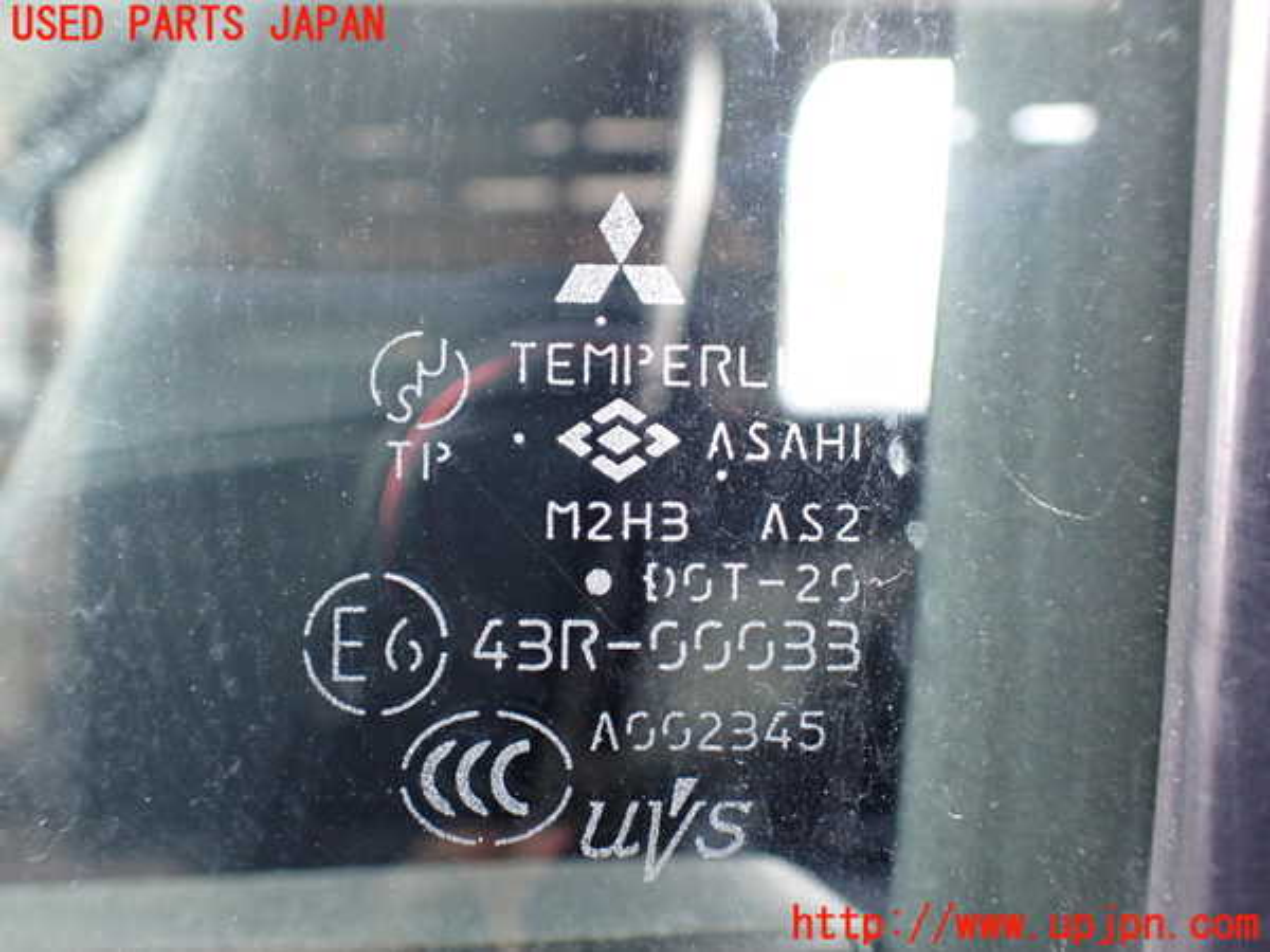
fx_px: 1101
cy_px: 476
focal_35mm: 30
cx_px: 635
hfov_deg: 60.0
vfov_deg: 46.8
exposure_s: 1/125
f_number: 2.3
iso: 400
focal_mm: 5.4
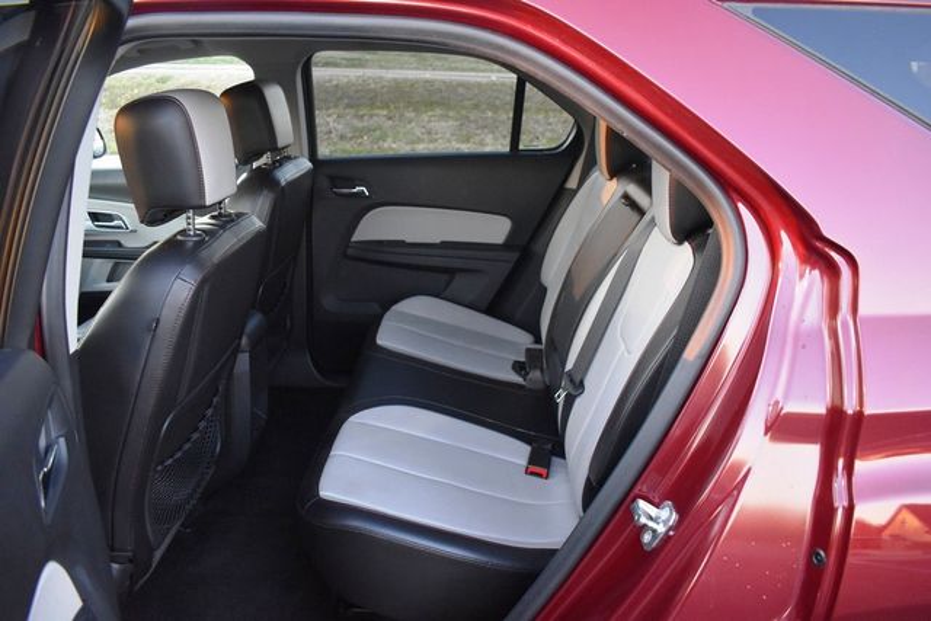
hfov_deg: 67.4
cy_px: 310
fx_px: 698
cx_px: 466
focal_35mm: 27
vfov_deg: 48.0
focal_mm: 18
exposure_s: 1/125
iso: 2000
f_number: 3.5
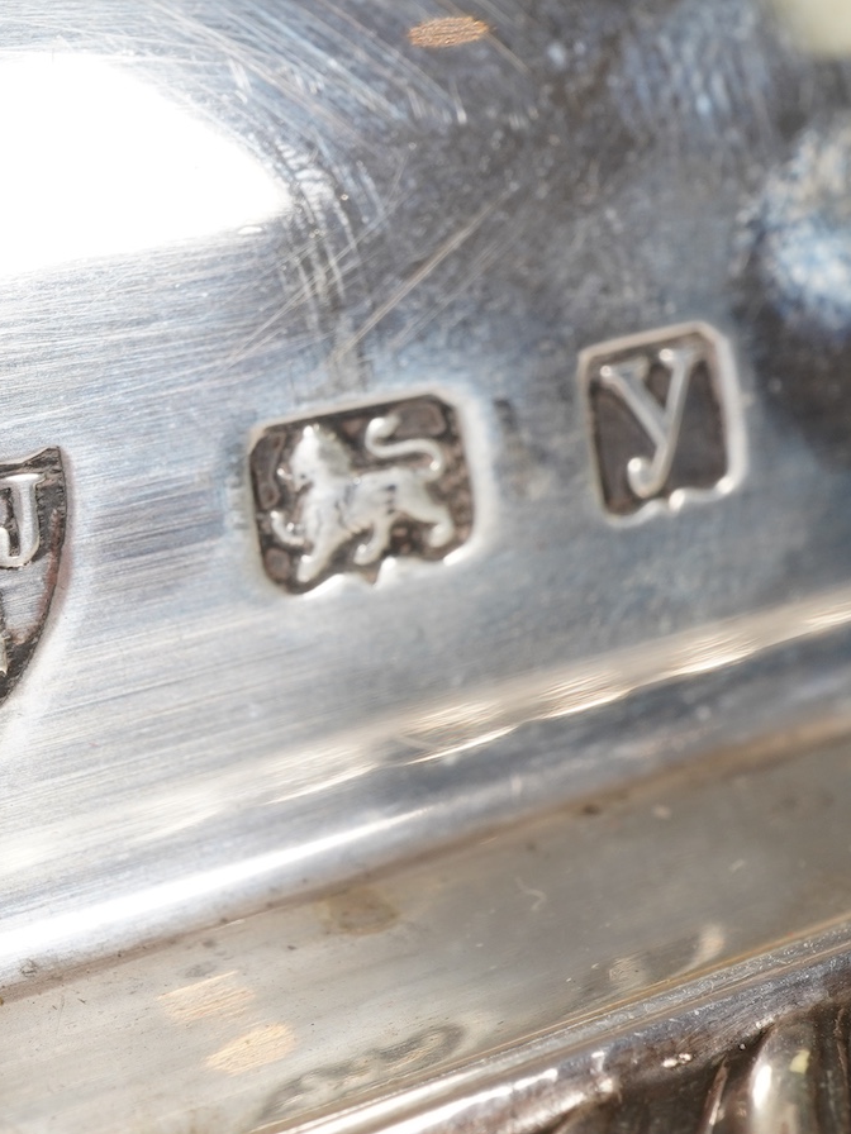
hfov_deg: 19.3
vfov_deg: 25.7
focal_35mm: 76
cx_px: 270
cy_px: 520
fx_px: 2491
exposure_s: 1/125
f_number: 22
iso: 400
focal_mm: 30
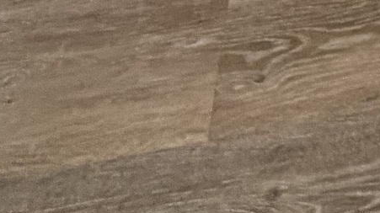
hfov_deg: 23.4
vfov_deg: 8.9
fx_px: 785
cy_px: -572
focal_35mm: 78
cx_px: 518
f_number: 2.2
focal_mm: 2.22
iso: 500
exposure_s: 1/60
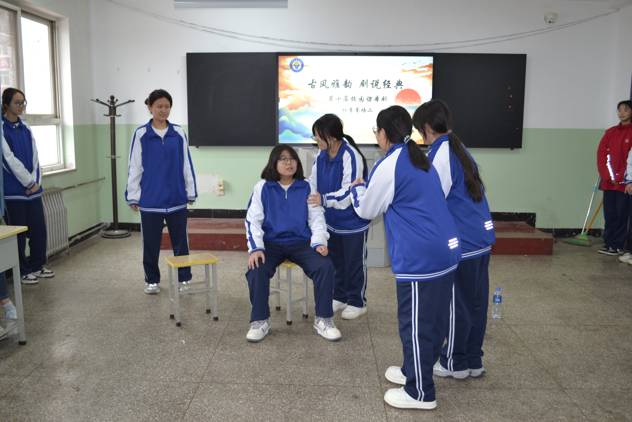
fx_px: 579
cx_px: 316
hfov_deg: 57.2
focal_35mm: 33
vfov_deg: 40.0
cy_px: 211
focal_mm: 22
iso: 400
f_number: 3.8
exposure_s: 1/30
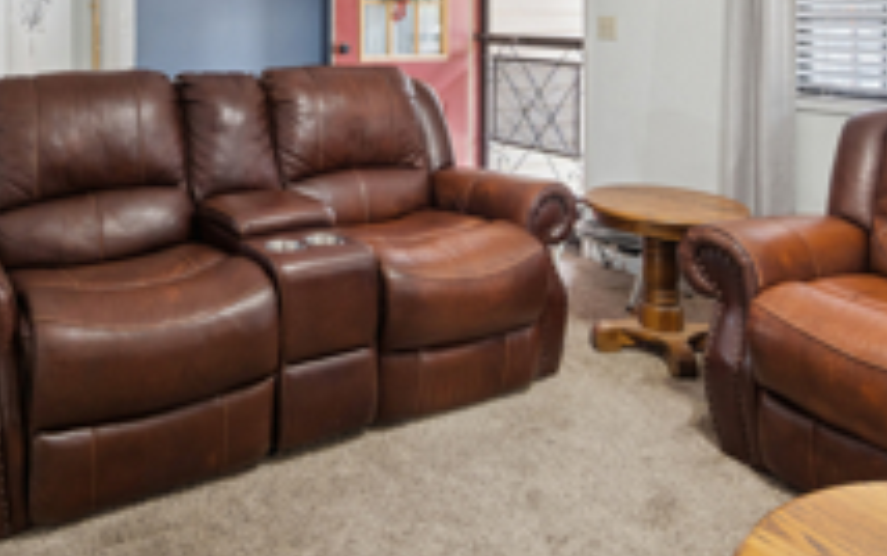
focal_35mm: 30
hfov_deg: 62.0
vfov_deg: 40.6
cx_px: 334
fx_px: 726
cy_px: 133
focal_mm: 14
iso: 400
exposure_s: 1/5
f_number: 9
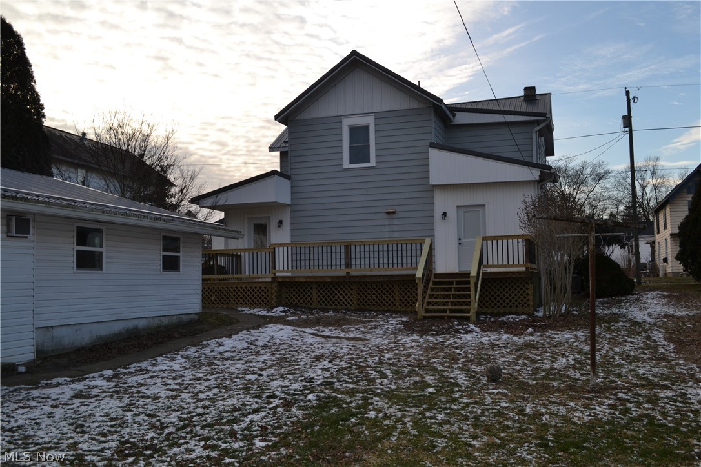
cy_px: 234
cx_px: 350
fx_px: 643
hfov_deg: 57.2
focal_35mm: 33
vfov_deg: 40.0
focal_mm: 22
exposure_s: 1/100
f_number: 8
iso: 100
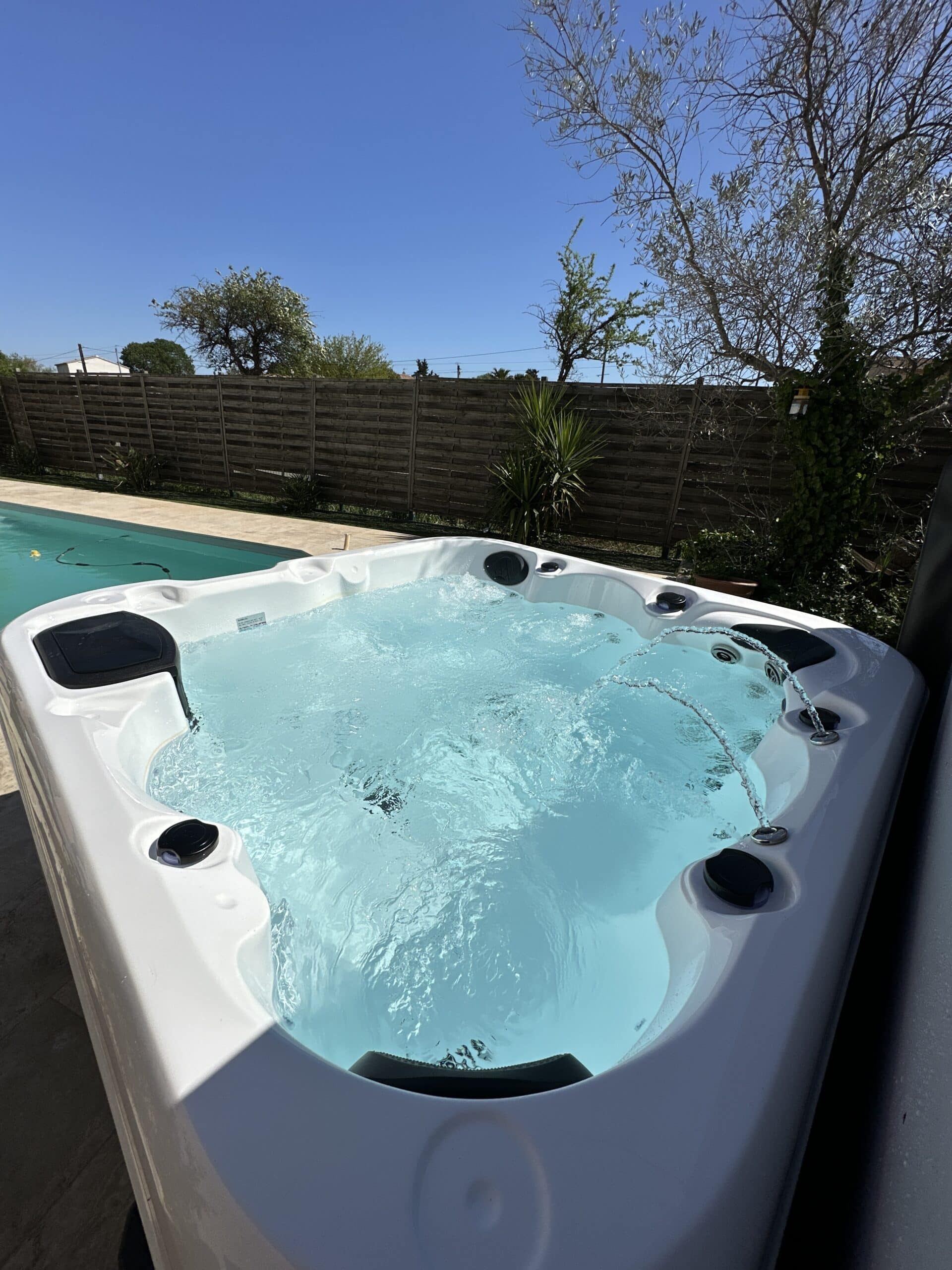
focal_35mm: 14
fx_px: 513
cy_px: 635
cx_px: 476
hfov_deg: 85.7
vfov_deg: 102.1
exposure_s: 1/6135
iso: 40
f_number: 2.2
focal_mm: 2.22
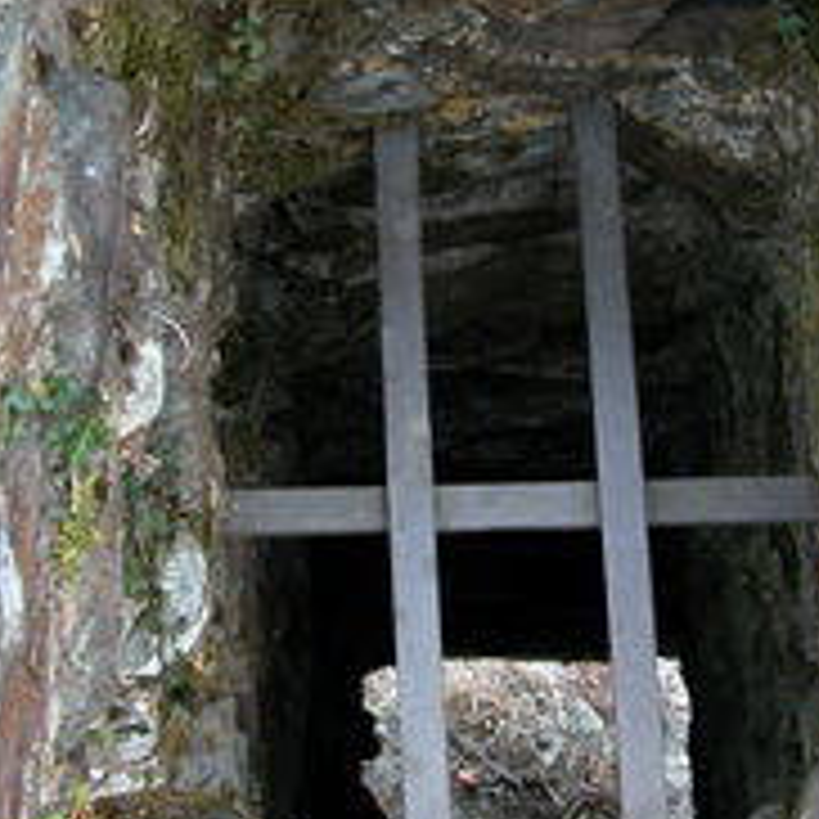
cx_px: 454
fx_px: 1820
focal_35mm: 68
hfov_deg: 25.3
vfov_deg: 25.4
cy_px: 441
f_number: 2.8
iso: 100
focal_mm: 8.9
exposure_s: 1/31.9
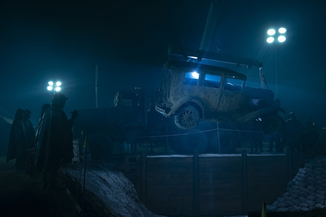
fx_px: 317
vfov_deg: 37.9
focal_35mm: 35
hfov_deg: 54.4
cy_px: 108
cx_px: 163
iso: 800
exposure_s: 1/125
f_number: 2.8
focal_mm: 23
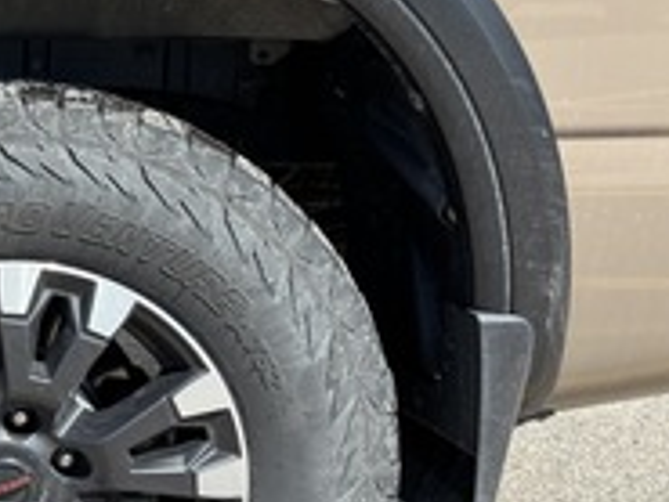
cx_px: -51
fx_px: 1141
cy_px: 291
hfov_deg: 29.7
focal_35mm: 59
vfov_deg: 24.8
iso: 50
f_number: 1.6
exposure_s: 1/1381
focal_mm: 5.96
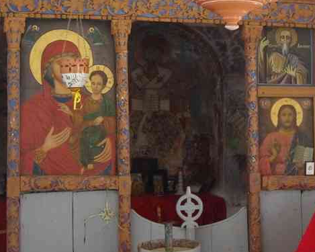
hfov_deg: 23.5
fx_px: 752
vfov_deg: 18.8
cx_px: 215
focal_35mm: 81
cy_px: 39
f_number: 4
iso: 3200
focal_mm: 26.9
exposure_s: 1/50
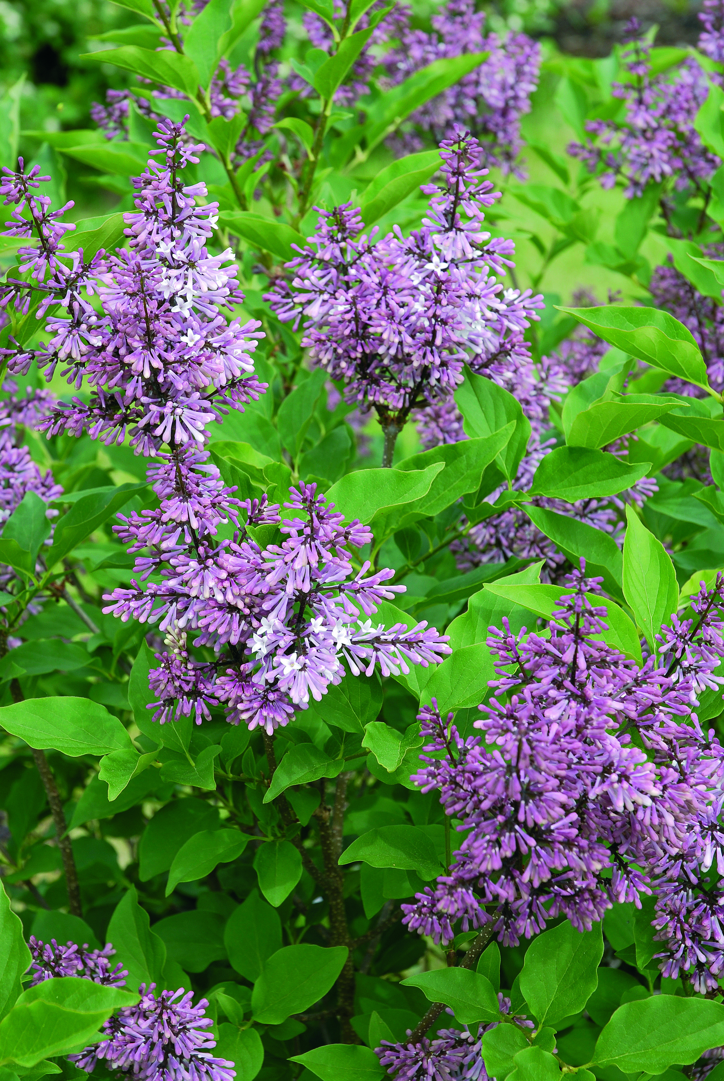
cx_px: 362
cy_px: 540
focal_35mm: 84
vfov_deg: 24.2
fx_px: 2527
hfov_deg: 16.3
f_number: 8
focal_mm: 56
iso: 100
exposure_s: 1/60
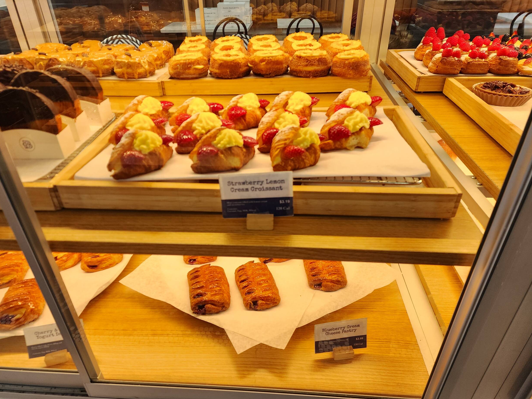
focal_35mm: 24
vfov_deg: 56.8
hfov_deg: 71.6
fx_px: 369
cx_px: 259
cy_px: 198
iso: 200
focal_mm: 6.4
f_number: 1.8
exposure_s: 1/120
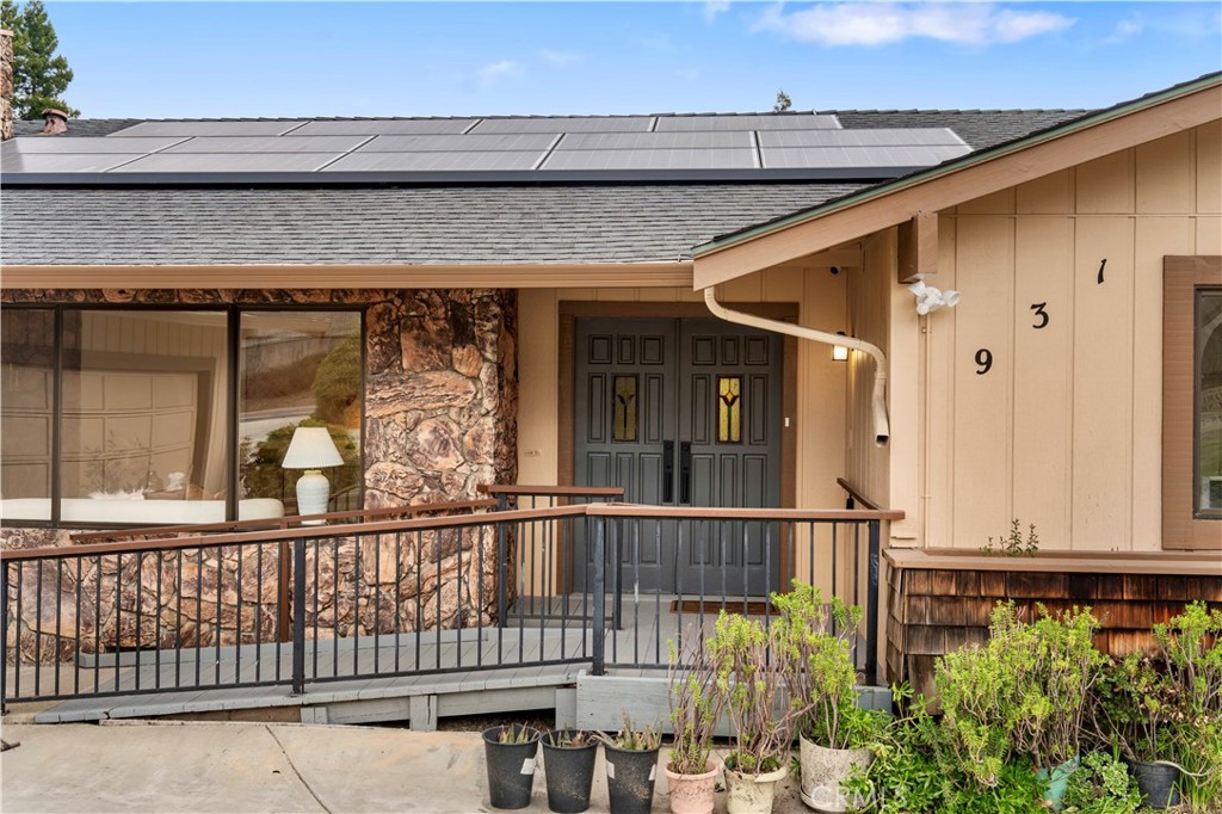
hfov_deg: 49.6
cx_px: 611
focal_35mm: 39
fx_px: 1323
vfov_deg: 34.2
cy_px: 407
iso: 200
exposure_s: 1/40
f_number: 9
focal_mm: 39
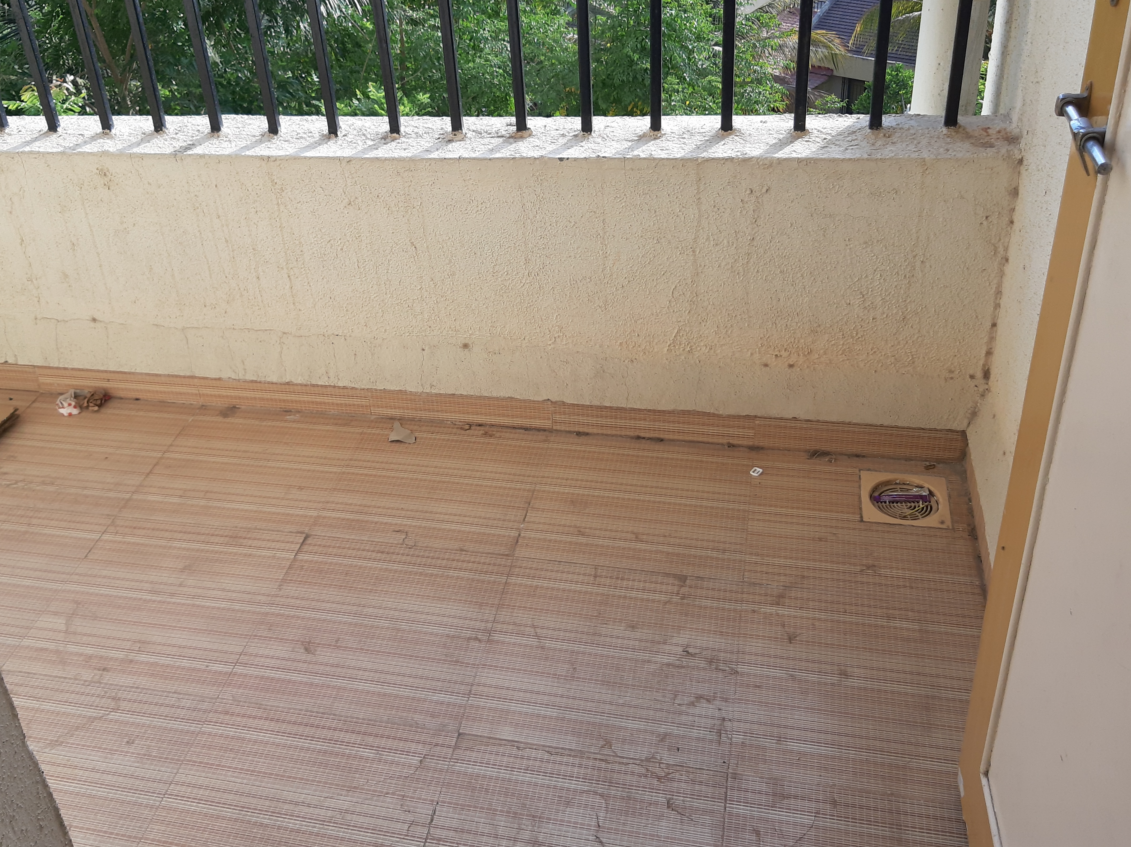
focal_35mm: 35
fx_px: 1143
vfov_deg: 40.6
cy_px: 362
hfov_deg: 52.4
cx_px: 462
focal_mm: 3.93
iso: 40
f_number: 1.7
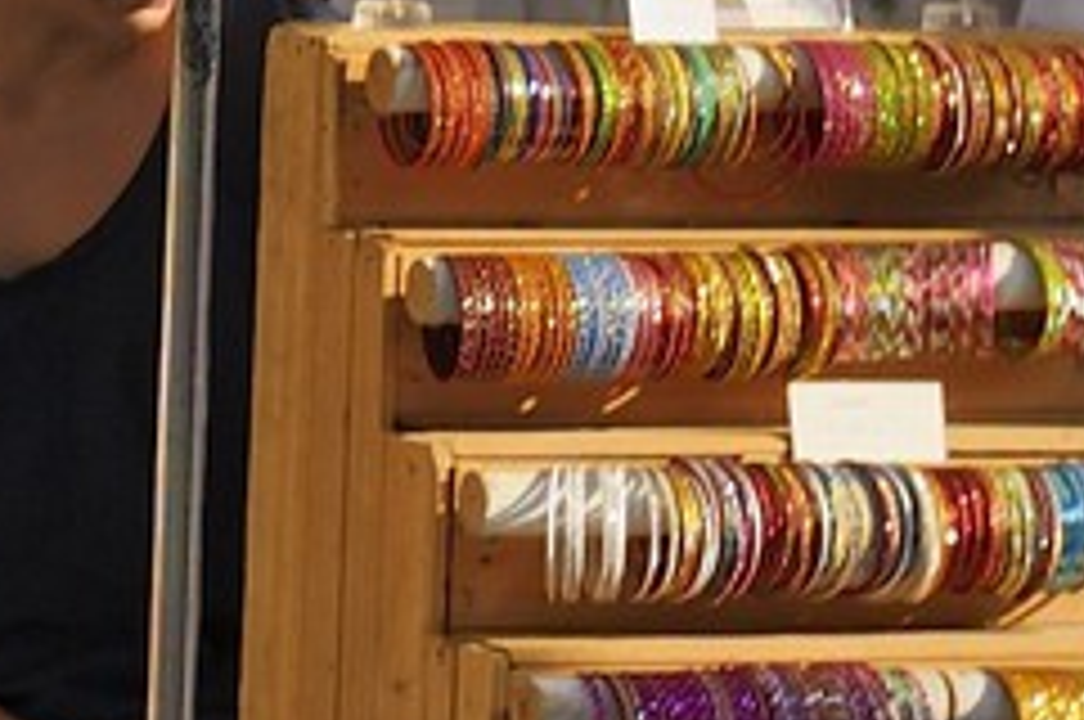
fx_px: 13983
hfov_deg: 4.3
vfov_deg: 2.9
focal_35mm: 465
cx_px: -2011
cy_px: 9
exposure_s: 1/160
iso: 200
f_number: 5.6
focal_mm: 70
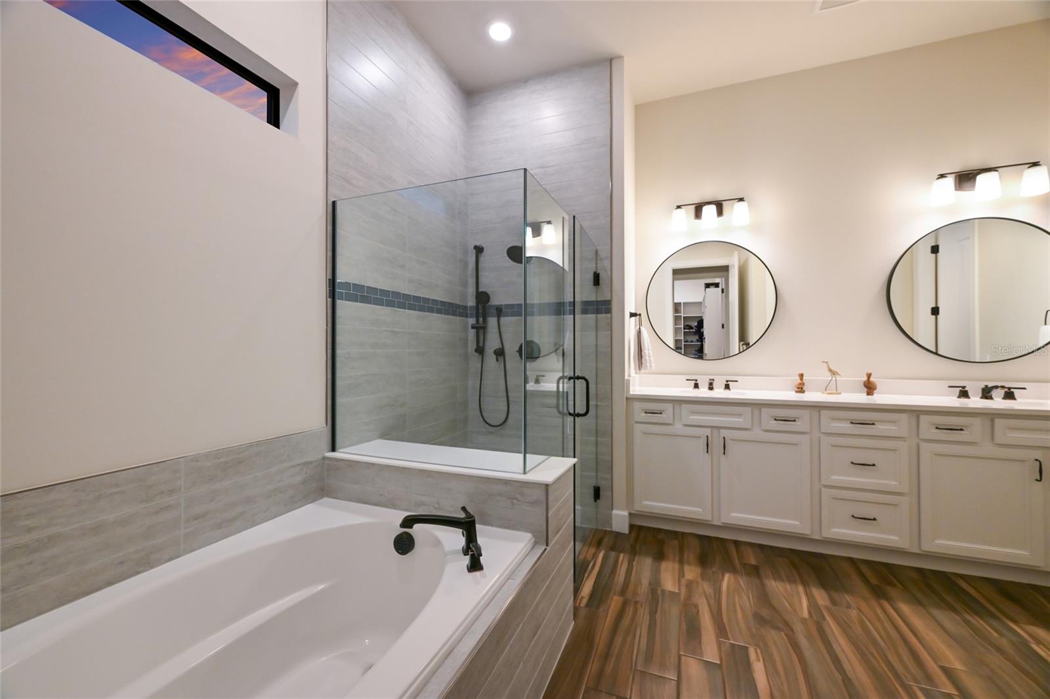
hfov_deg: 104.3
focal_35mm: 14
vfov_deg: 81.2
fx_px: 408
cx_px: 525
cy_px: 350
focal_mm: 14
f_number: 8
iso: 3200
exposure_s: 1/10
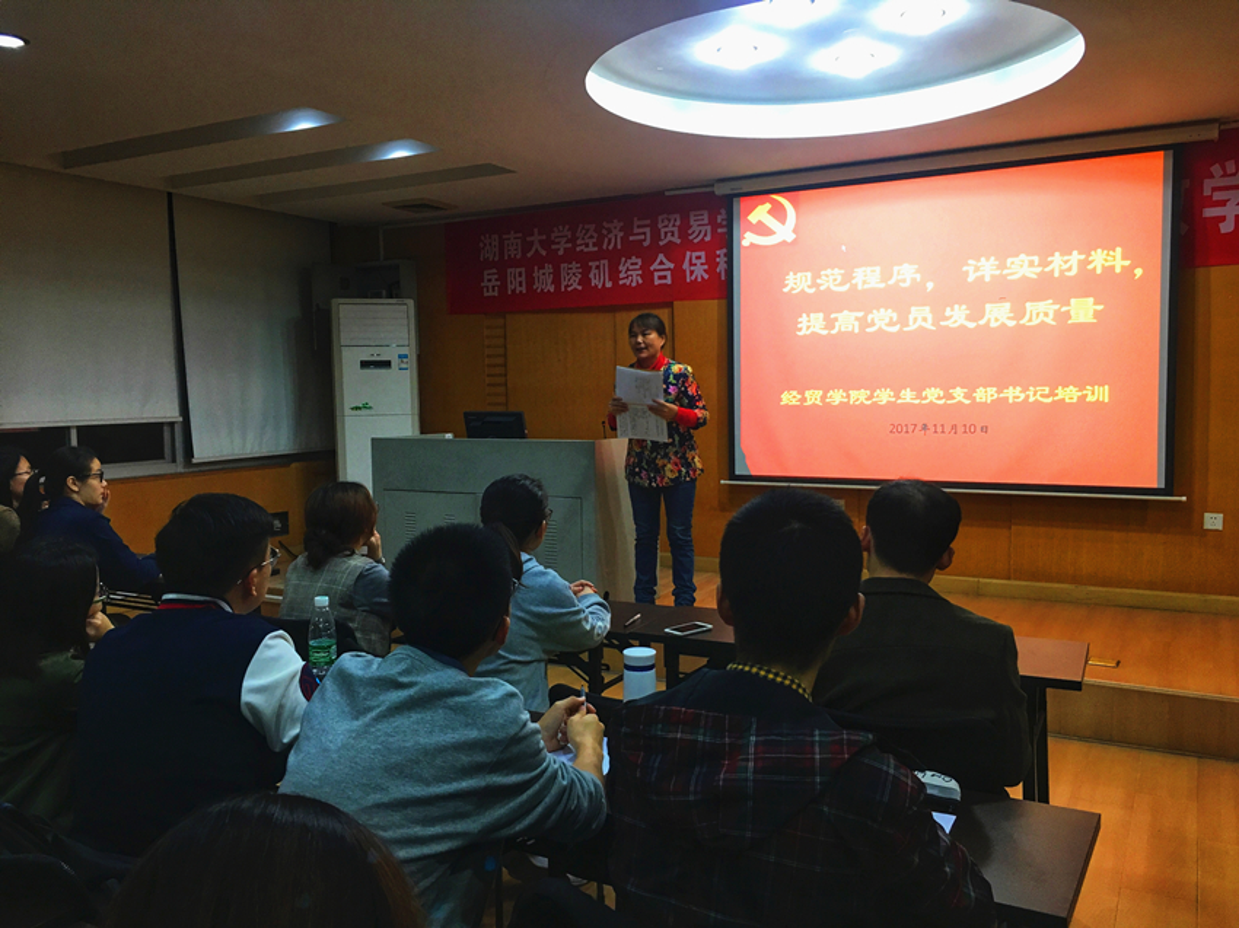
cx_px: 620
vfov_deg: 48.2
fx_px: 1038
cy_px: 464
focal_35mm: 29
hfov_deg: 61.7
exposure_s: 1/33
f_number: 2.2
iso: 100
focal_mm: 4.15
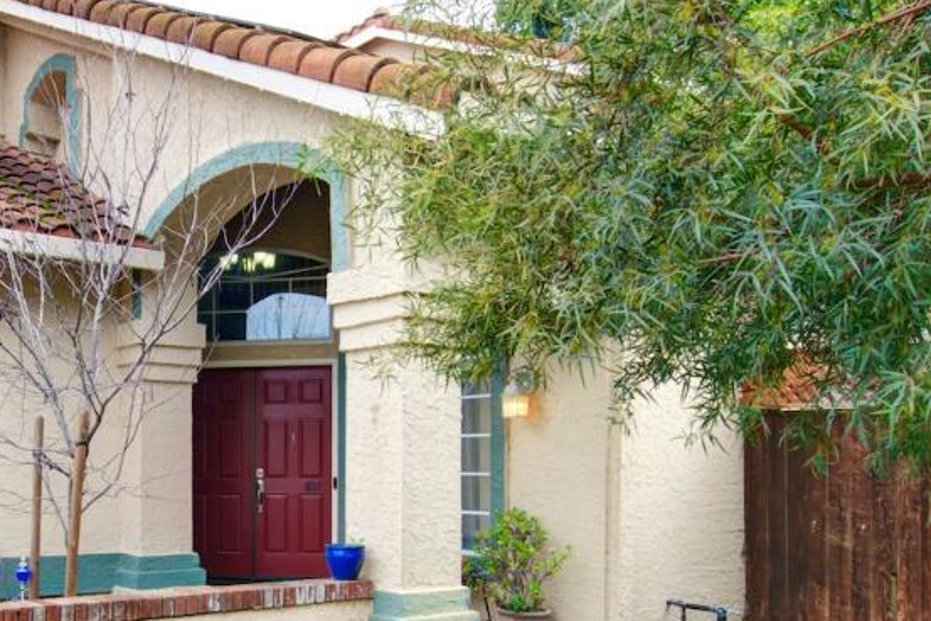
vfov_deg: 34.4
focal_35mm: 38
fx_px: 983
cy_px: 461
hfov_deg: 47.9
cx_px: 187
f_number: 14
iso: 100
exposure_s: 1/20
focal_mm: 14
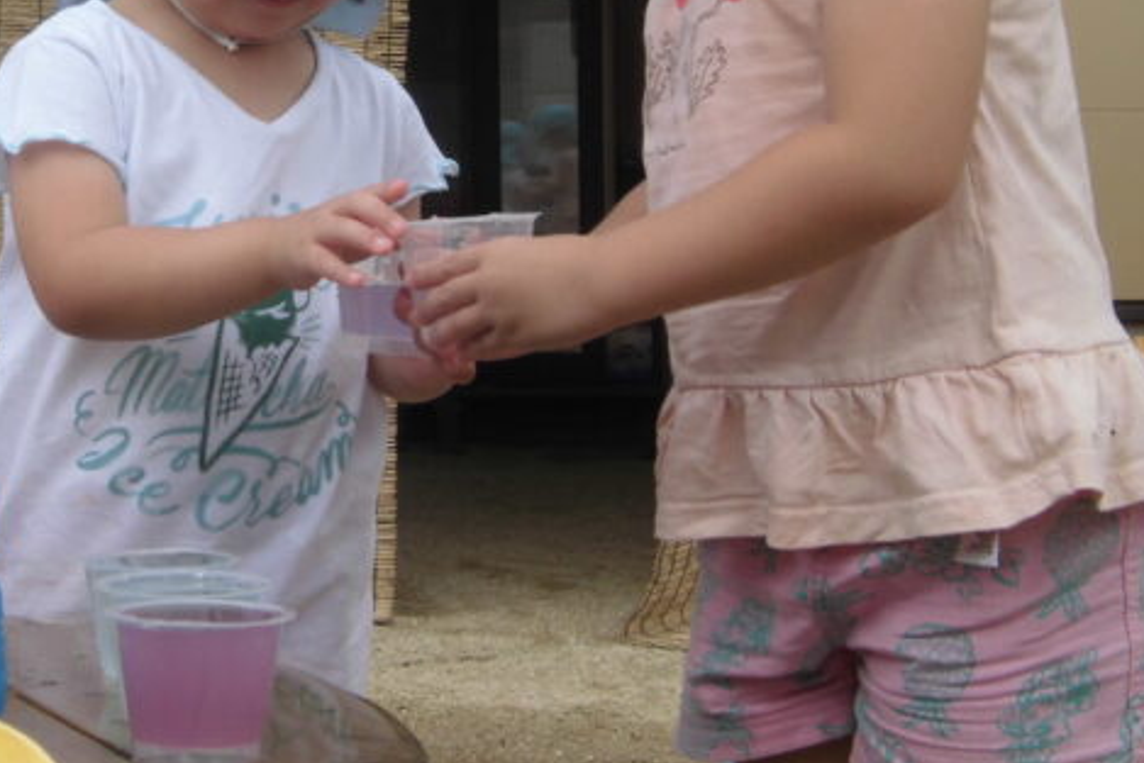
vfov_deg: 16.9
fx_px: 2543
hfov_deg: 25.0
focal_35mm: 80
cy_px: 105
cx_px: 261
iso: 100
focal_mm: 8.3
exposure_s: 1/400
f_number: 3.4
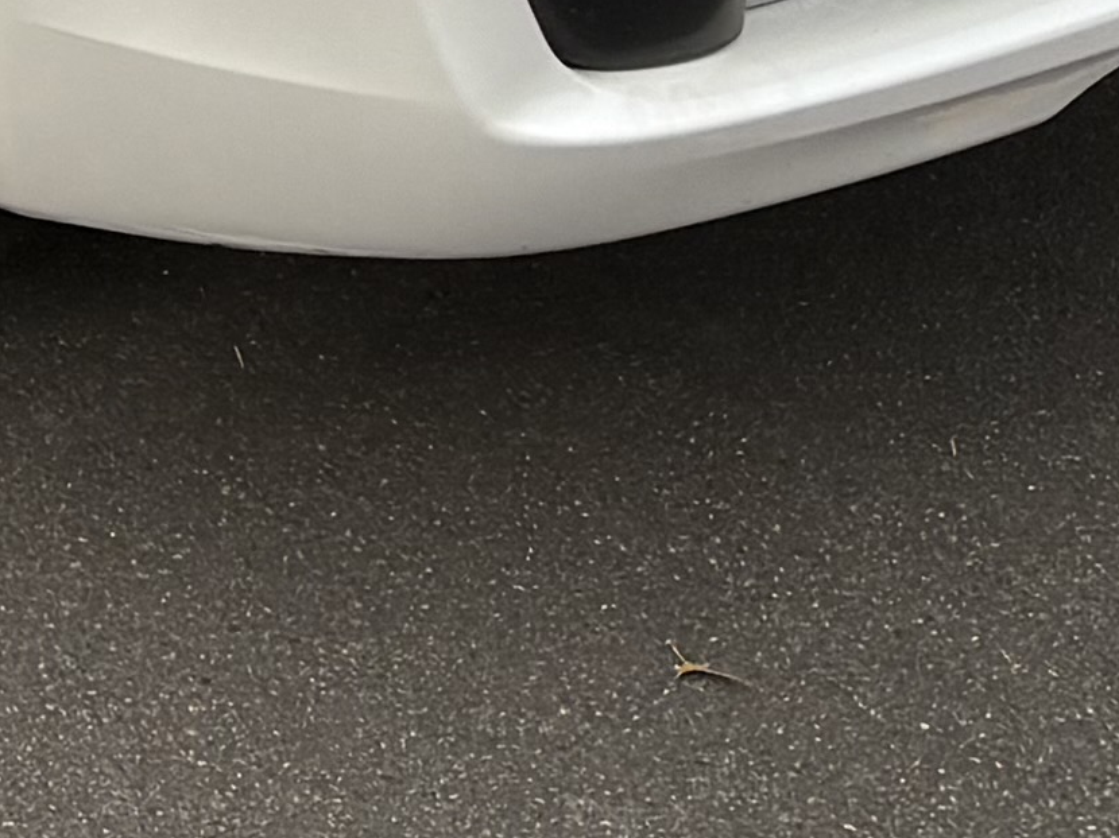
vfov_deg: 7.6
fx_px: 5785
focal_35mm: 179
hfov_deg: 10.1
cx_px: -1223
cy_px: -1354
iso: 50
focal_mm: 5.96
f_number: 1.6
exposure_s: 1/1484
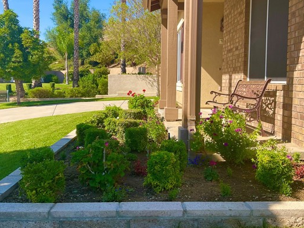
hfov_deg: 51.3
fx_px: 316
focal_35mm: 36
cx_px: 157
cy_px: 102
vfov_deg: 39.6
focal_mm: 3
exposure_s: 1/1144
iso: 16
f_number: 1.8
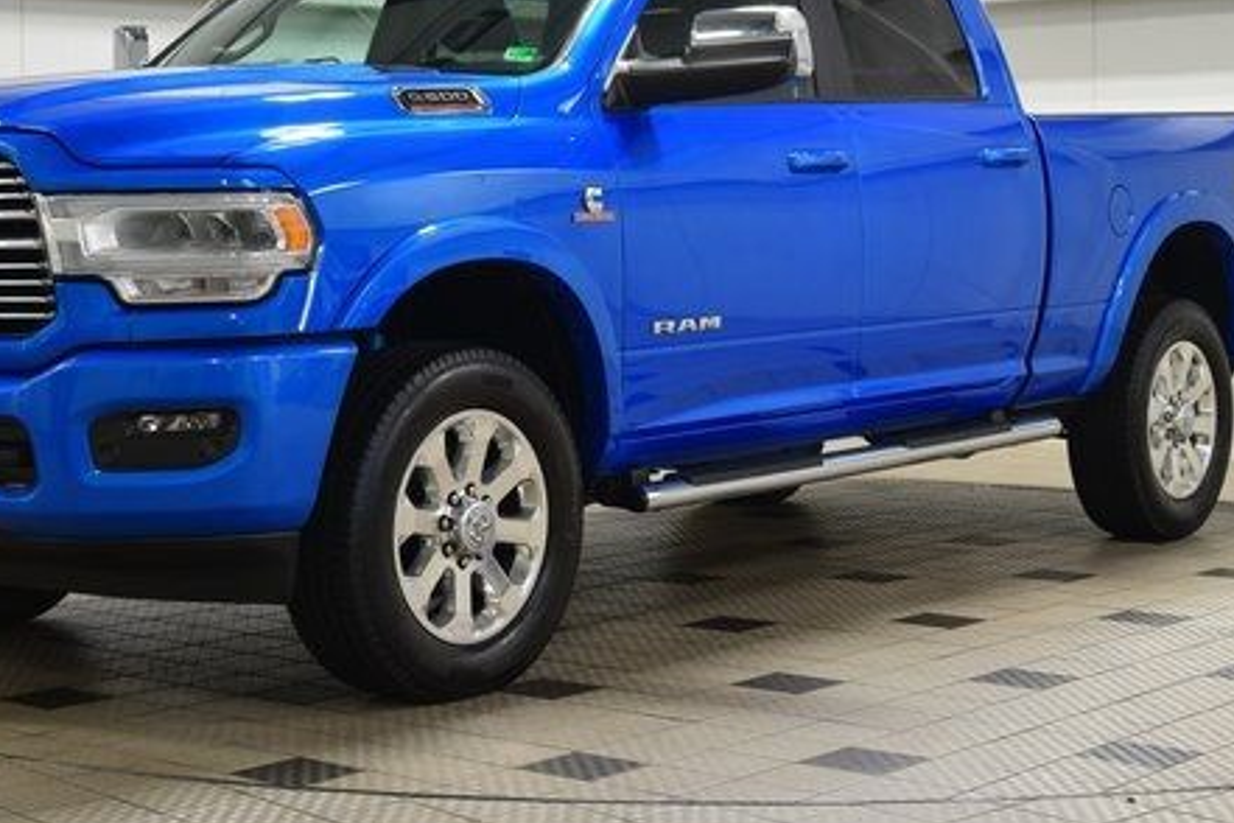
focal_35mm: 74
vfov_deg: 18.4
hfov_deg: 27.3
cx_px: 504
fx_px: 2536
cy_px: 298
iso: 500
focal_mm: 34
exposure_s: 1/15
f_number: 6.3
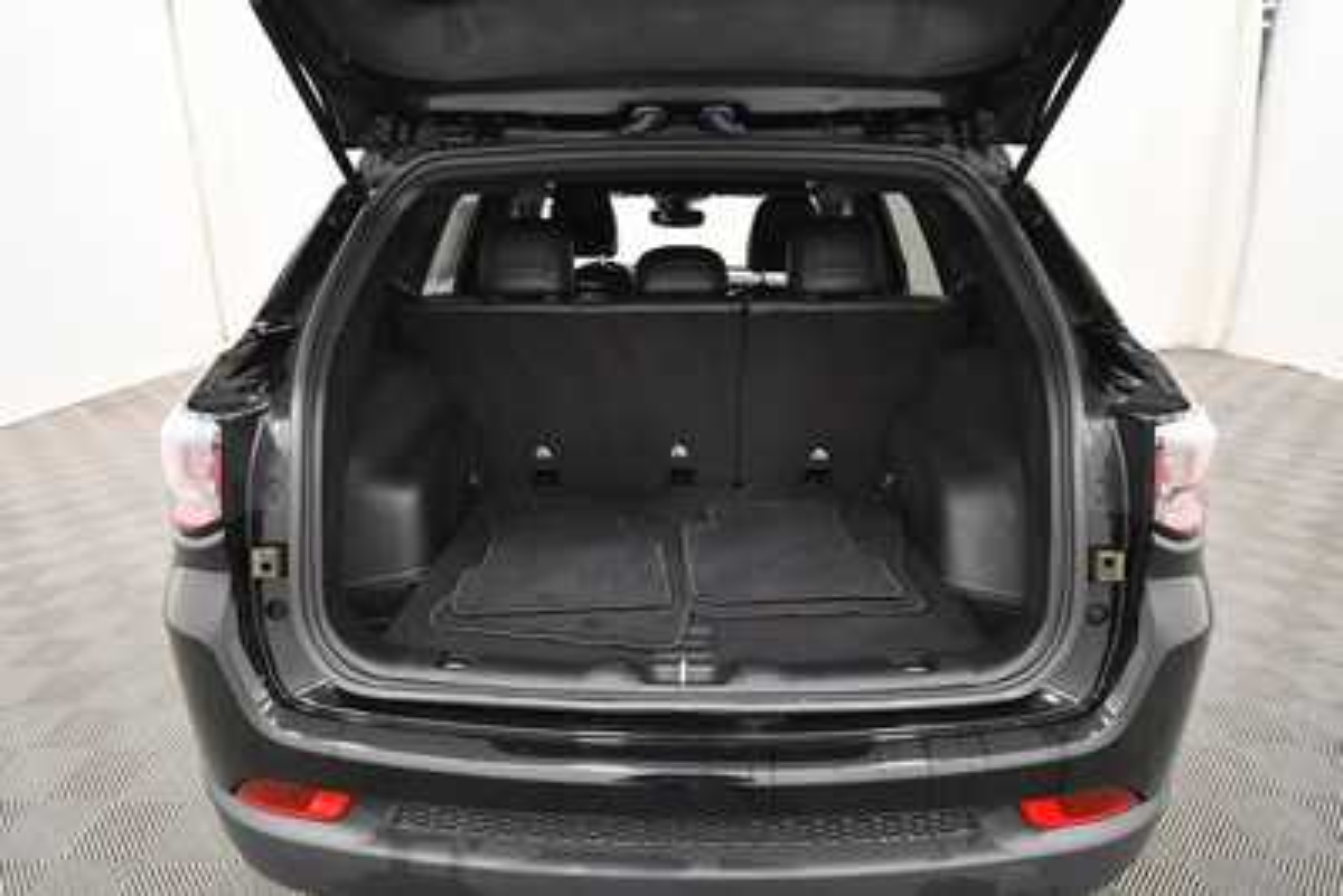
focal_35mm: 19
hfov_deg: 86.9
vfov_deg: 64.6
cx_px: 672
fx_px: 709
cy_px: 448
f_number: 5
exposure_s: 1/125
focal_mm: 13
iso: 2200
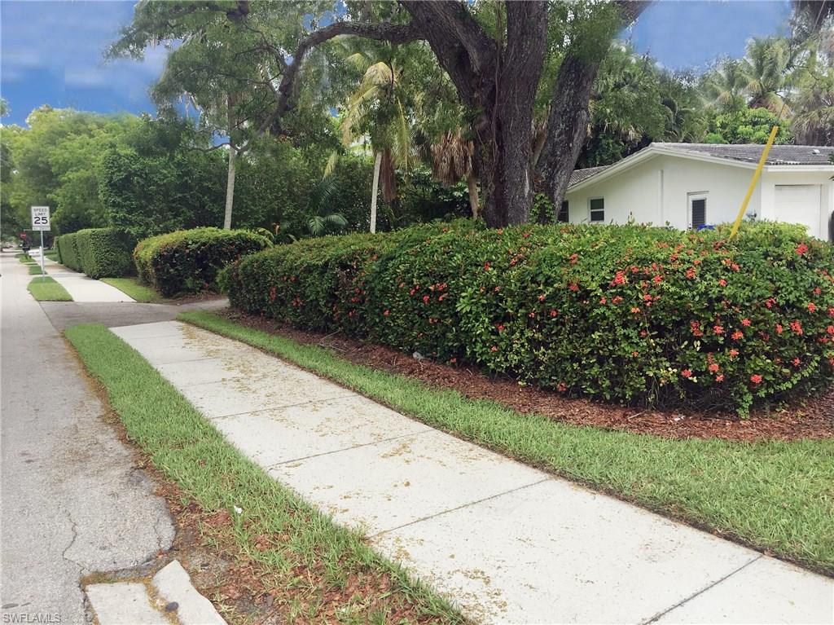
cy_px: 312
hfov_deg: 61.7
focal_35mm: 29
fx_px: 698
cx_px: 417
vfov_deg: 48.2
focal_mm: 4.15
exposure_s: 1/916
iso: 25
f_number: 2.2
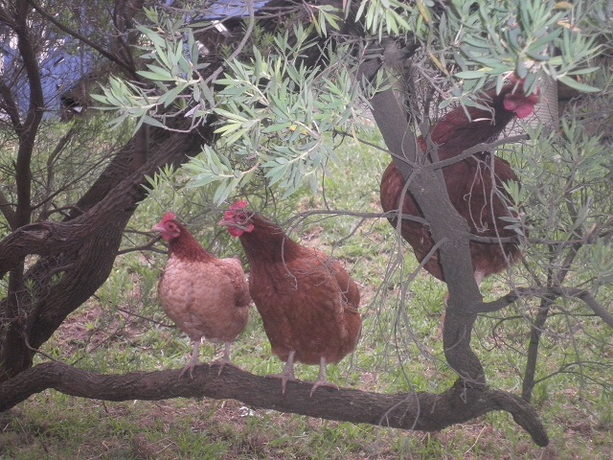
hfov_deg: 30.3
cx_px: 306
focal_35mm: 64
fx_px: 1133
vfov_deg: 22.9
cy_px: 230
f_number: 4.3
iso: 250
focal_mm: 11.4
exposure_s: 1/80
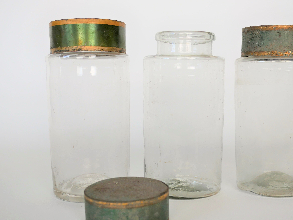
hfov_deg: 36.7
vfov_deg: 28.0
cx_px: 171
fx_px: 440
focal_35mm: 52
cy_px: 123
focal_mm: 20
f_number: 2.5
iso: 200
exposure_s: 1/200
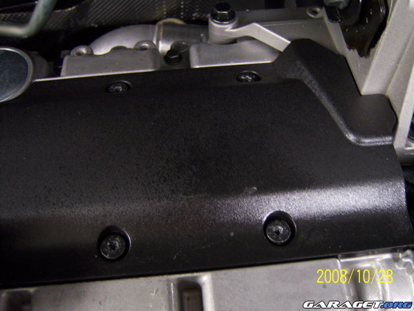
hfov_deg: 51.4
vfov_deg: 39.7
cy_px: 156
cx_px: 207
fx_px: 431
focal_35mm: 36
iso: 160
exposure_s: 1/8
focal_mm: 7.5
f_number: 2.8
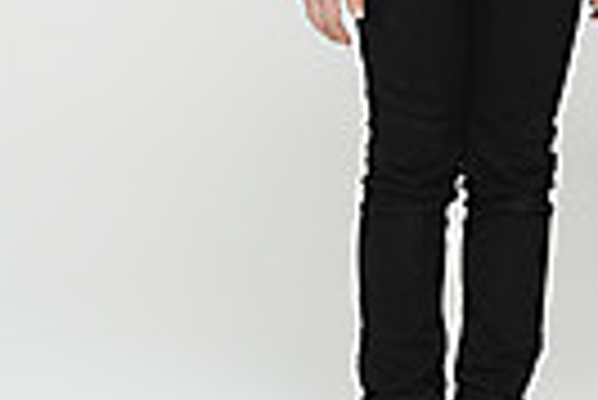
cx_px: 717
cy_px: -283
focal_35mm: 292
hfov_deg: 7.0
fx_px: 4856
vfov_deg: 4.7
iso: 100
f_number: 18
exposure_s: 1/125
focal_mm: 65
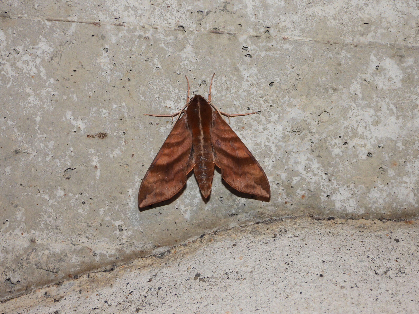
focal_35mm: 115
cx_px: 210
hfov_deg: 17.1
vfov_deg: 12.9
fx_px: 1392
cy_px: 157
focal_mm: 20.7
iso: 200
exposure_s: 1/60
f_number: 4
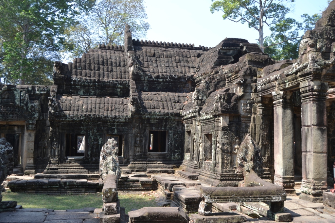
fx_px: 279
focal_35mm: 30
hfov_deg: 61.9
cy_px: 112
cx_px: 168
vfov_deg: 43.6
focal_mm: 20
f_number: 5.6
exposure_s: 1/160
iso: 100
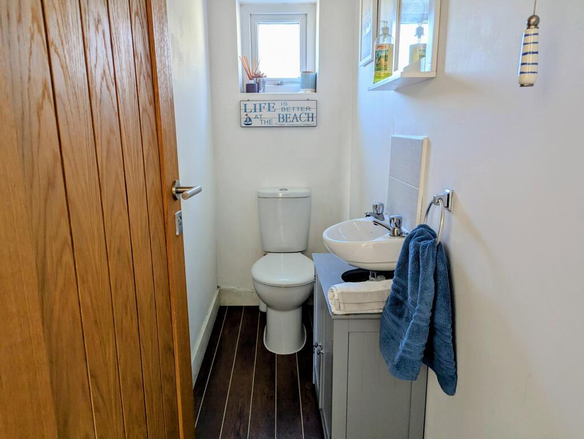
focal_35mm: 24
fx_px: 405
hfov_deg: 71.5
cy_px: 220
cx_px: 292
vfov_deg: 56.9
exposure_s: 1/54.7
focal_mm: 6.81
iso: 104
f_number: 1.85
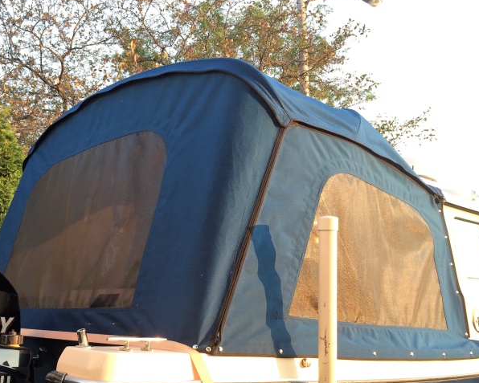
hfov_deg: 47.9
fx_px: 539
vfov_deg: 39.0
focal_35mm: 38
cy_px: 229
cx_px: 219
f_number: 2.2
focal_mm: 4.15
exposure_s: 1/120
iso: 40
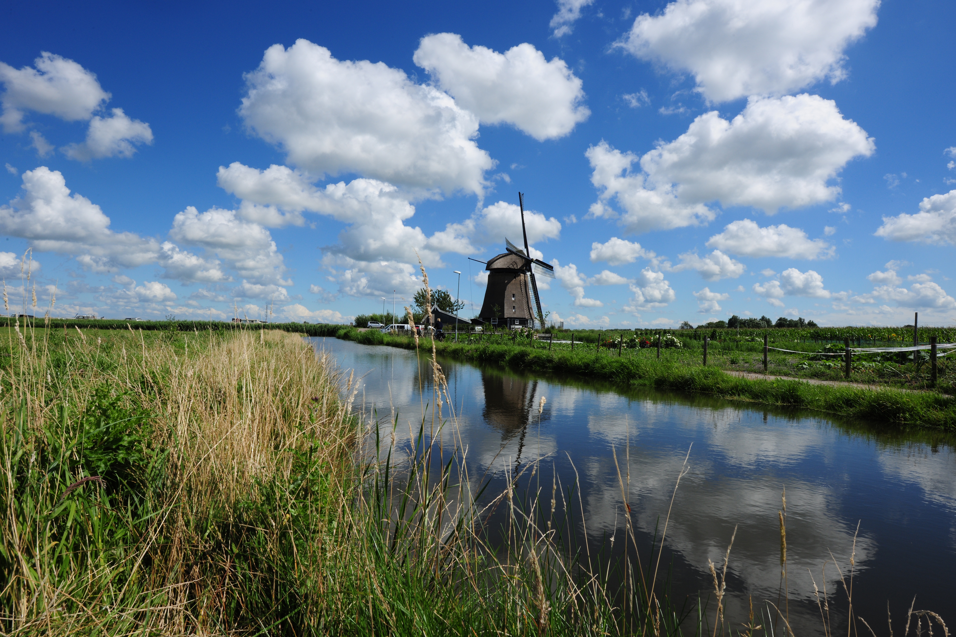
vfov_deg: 61.9
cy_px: 318
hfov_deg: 84.0
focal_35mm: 20
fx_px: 531
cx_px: 478
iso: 250
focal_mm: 20
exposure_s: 1/160
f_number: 20
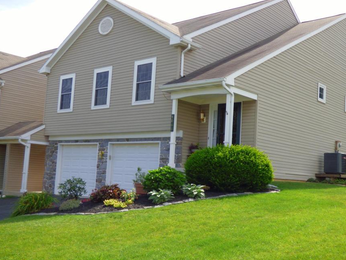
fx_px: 430
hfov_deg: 43.7
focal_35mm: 43
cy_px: 136
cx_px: 199
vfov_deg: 33.6
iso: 100
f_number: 3.5
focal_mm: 6.47
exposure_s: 1/640
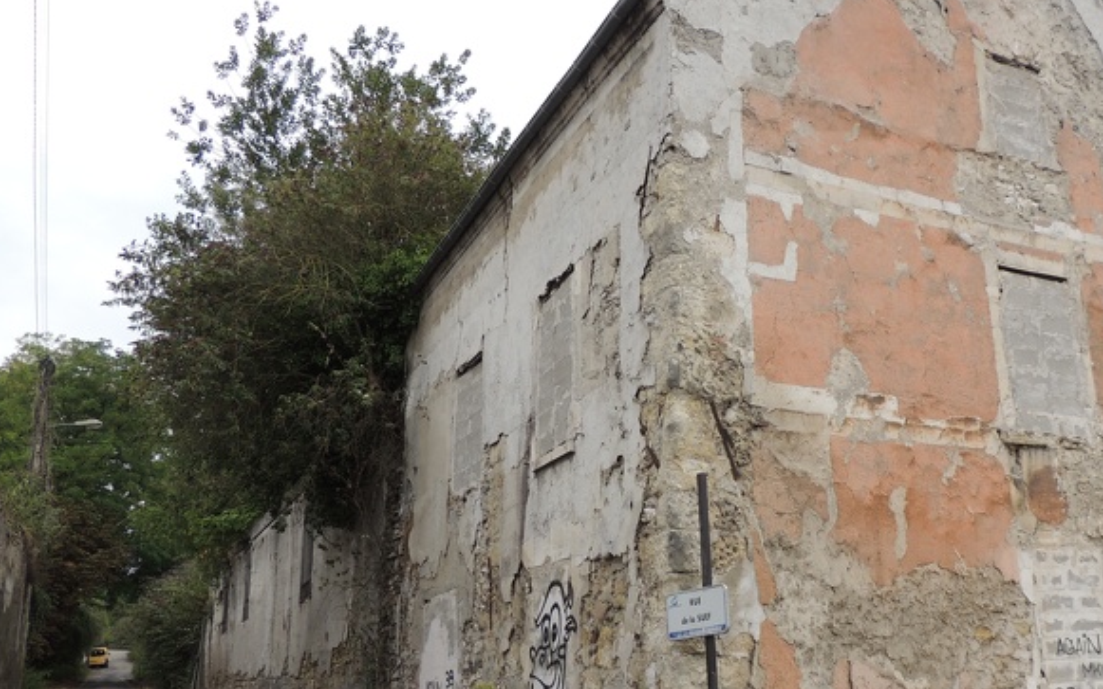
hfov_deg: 54.7
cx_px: 693
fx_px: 1052
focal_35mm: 35
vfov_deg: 36.2
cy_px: 408
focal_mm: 4.3
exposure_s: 1/800
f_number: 3
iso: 100
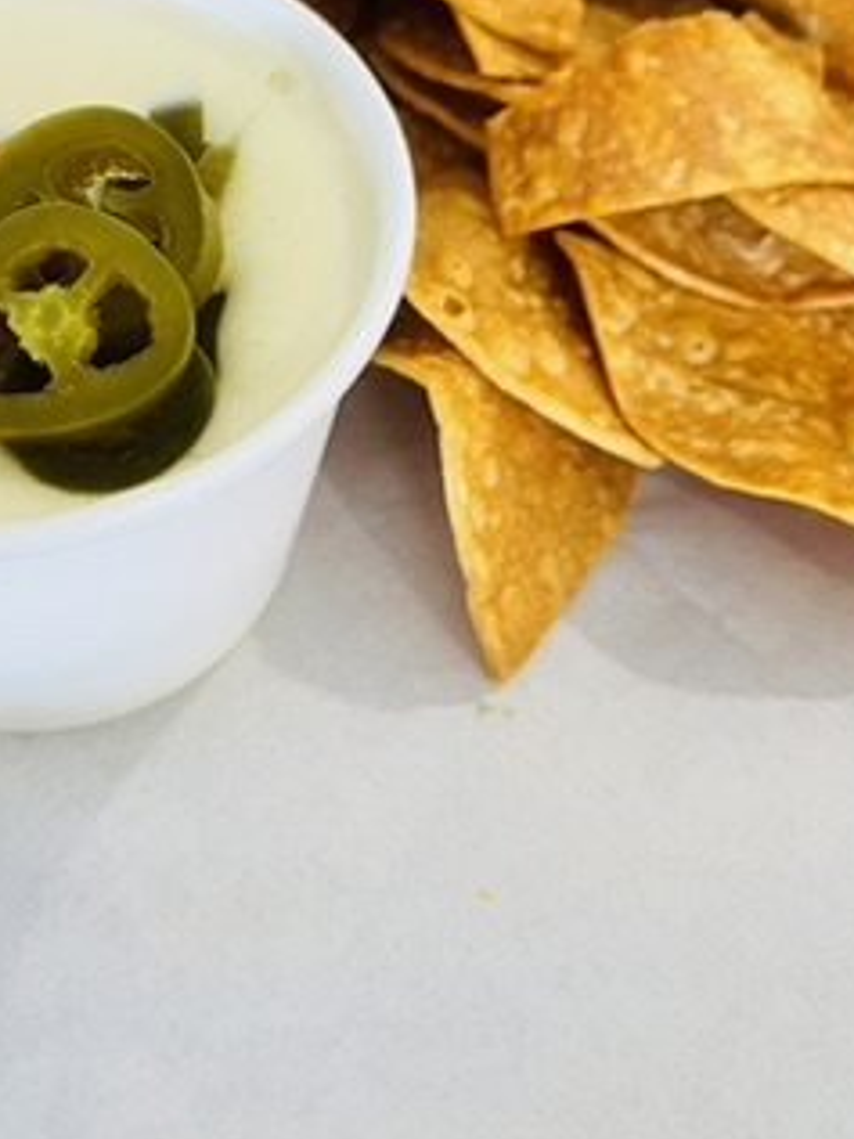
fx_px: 1250
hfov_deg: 37.3
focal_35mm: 38
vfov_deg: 48.5
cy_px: 418
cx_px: 285
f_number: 1.6
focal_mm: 5.1
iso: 100
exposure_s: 1/60
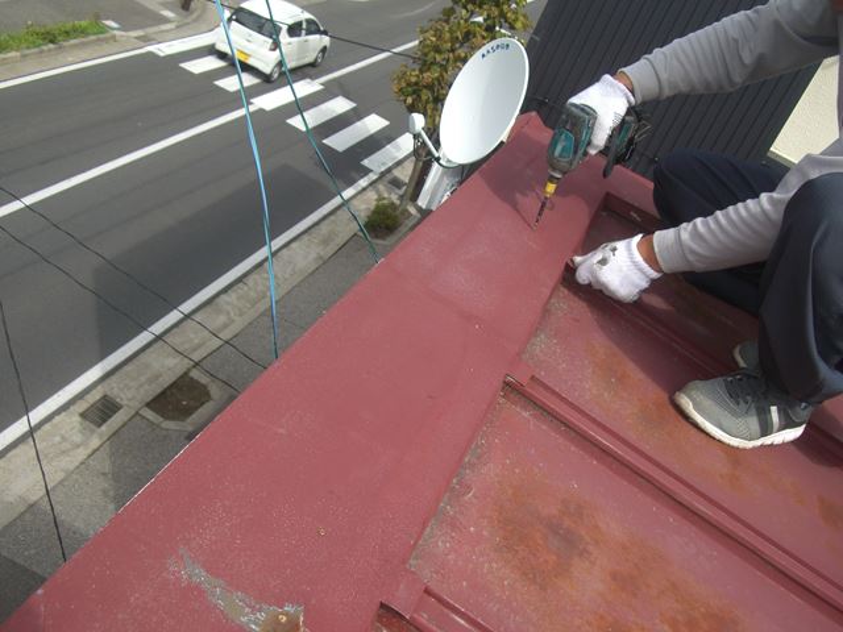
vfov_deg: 37.7
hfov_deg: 49.0
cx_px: 422
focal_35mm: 38
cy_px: 316
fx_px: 925
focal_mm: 7.9
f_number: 5.6
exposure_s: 1/160
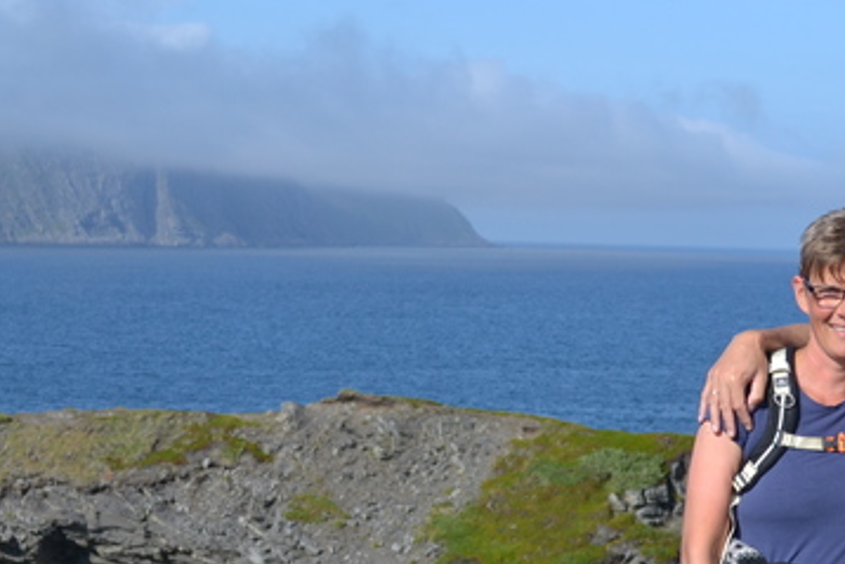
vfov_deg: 13.2
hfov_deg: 19.8
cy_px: 478
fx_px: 2418
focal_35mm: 103
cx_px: 446
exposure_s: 1/800
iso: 100
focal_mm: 24
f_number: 4
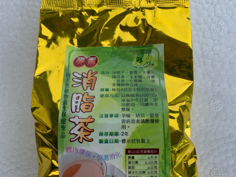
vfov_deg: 39.9
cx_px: 118
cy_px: 127
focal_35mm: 35
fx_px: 239
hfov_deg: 52.6
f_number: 1.8
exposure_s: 1/122
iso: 25
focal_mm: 4.25
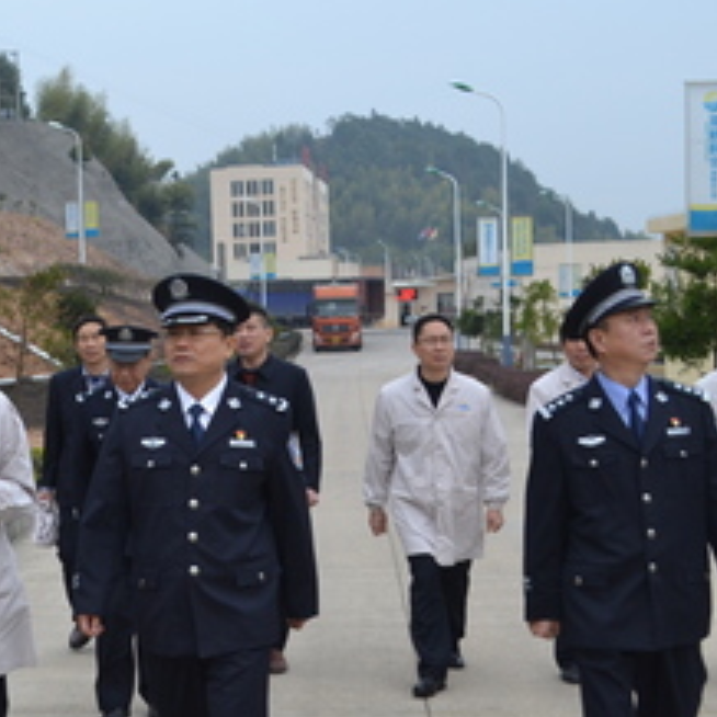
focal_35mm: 70
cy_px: 416
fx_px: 1640
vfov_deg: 24.6
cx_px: 171
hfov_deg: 24.4
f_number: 5.6
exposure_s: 1/640
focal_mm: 24
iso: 400
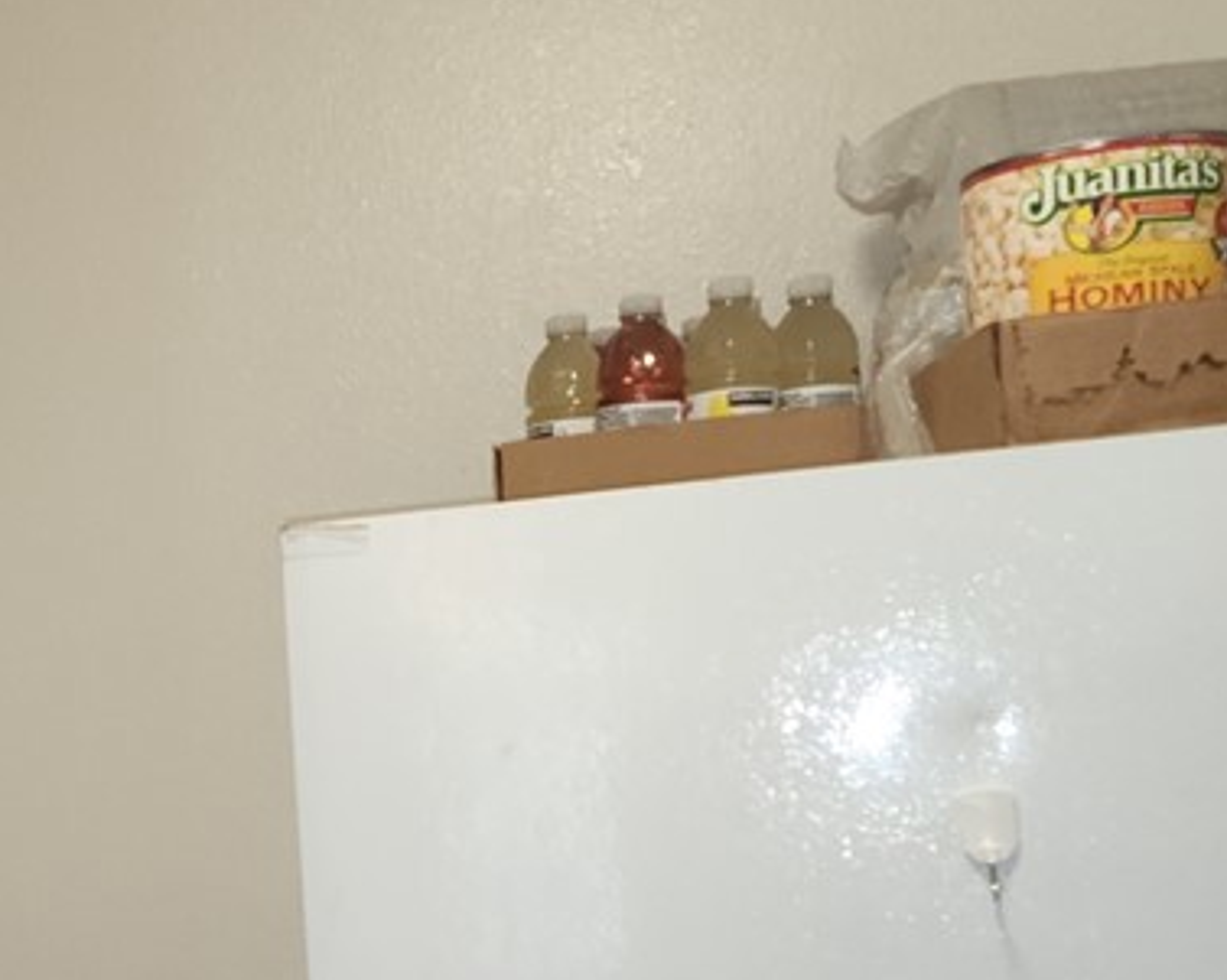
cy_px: 807
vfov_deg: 24.5
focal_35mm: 61
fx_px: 2213
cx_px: 49
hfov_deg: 29.3
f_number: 1.8
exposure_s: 1/60
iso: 125
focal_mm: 6.4
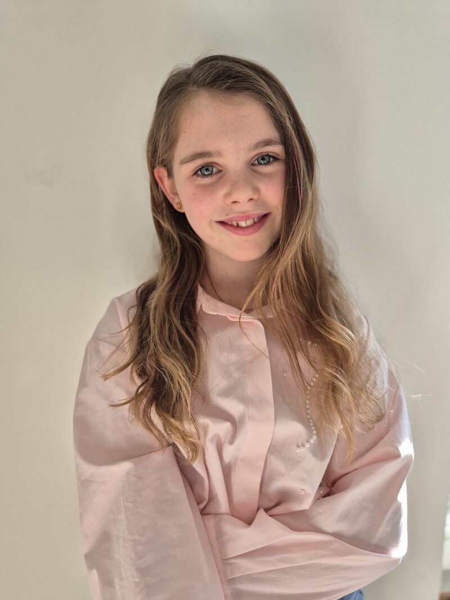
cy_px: 300
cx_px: 225
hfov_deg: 58.9
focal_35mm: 23
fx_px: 399
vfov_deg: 73.9
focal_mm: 5.4
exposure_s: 1/100
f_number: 1.8
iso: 32
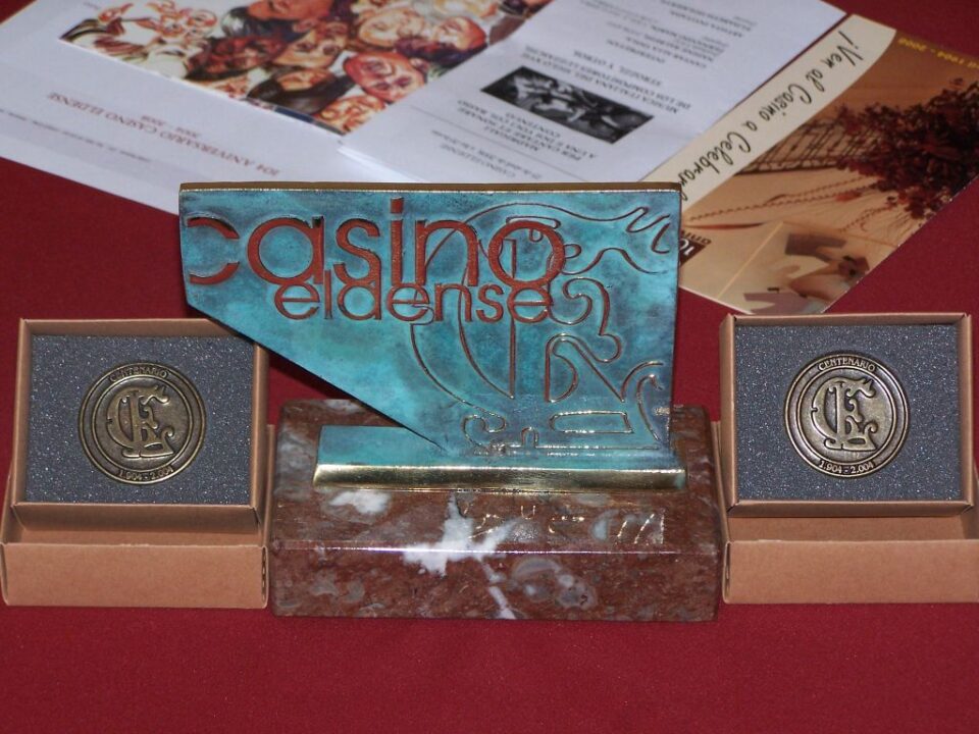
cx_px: 490
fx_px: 3309
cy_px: 367
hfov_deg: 16.8
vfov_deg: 12.7
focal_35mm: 117
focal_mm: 19.4
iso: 140
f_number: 3.2
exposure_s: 1/100
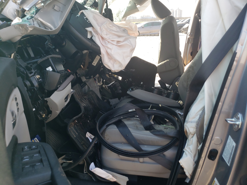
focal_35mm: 26
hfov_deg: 67.3
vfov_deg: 53.1
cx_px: 124
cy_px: 92
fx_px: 186
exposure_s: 1/476
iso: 50
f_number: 1.5
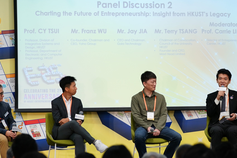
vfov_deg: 7.8
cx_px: 174
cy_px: 121
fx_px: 1152
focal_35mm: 175
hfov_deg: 11.7
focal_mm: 93
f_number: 2.8
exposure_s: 1/250
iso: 400
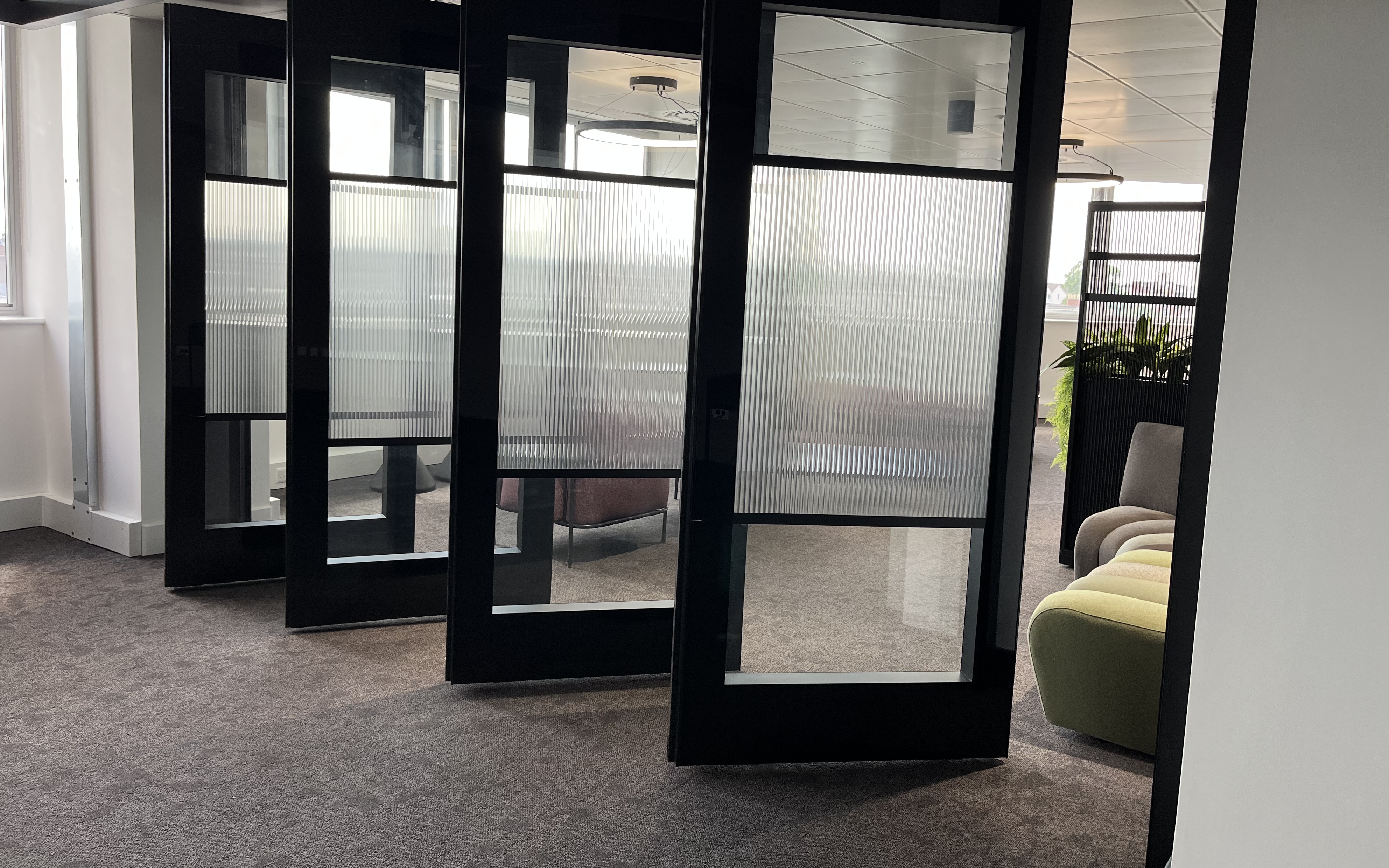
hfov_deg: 66.5
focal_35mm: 28
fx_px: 1060
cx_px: 700
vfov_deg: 44.5
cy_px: 387
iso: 100
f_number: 1.6
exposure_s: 1/122
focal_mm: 5.1
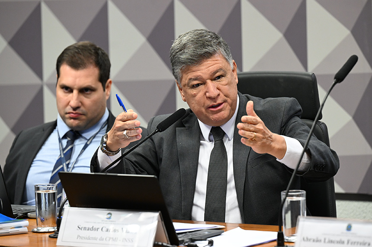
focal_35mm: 155
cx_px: 186
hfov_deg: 13.3
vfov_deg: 8.8
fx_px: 1599
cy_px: 124
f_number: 4
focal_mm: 155
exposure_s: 1/160
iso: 2500
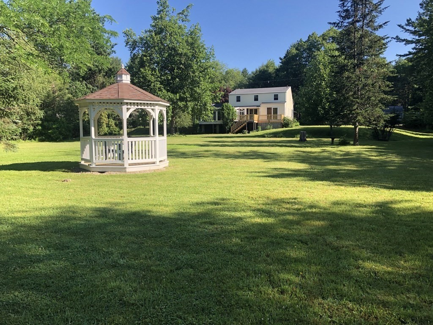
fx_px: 350
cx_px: 216
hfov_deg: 63.4
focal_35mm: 28
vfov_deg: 49.7
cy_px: 162
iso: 20
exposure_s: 1/615
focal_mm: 3.99
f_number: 1.8
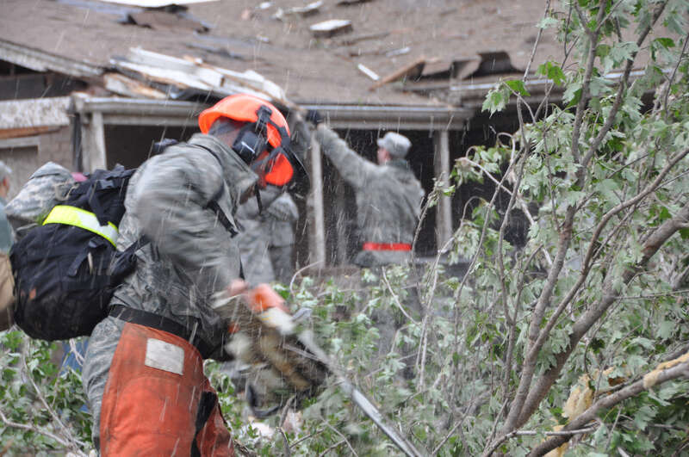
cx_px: 344
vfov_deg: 11.1
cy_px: 228
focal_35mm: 123
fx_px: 2351
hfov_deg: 16.7
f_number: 5
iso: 400
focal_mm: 82
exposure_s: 1/40
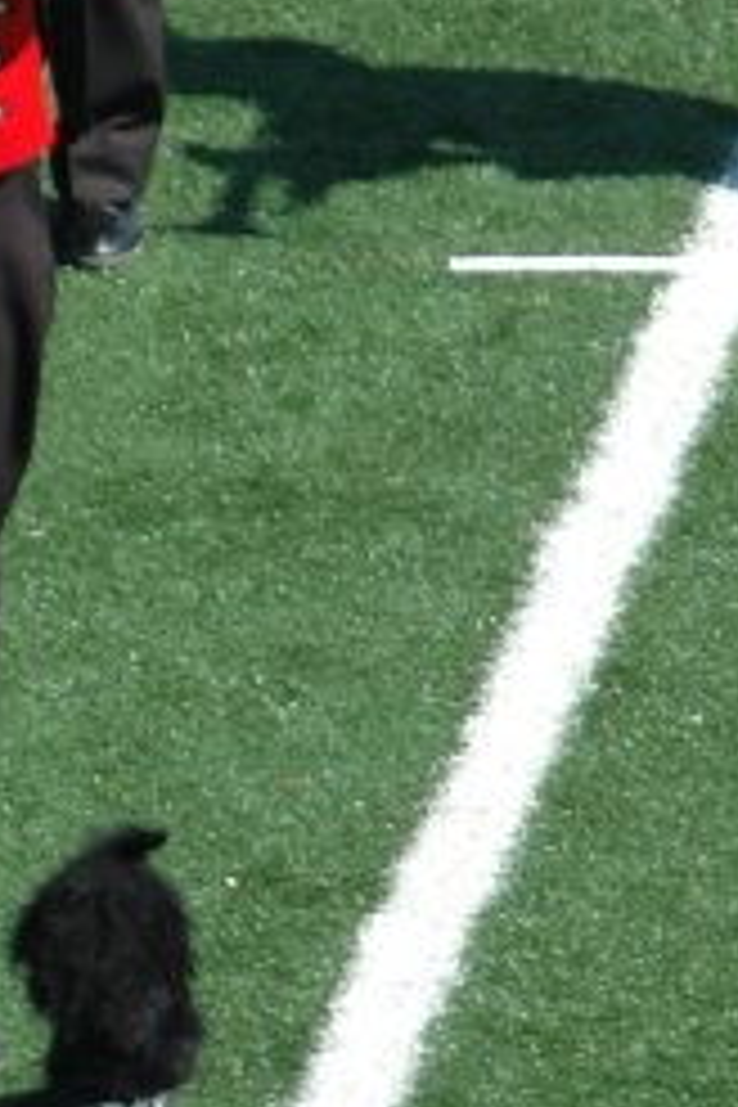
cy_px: 522
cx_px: -52
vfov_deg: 1.4
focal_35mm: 1461
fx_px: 44922
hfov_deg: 0.9
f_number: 5.6
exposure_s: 1/640
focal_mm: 400
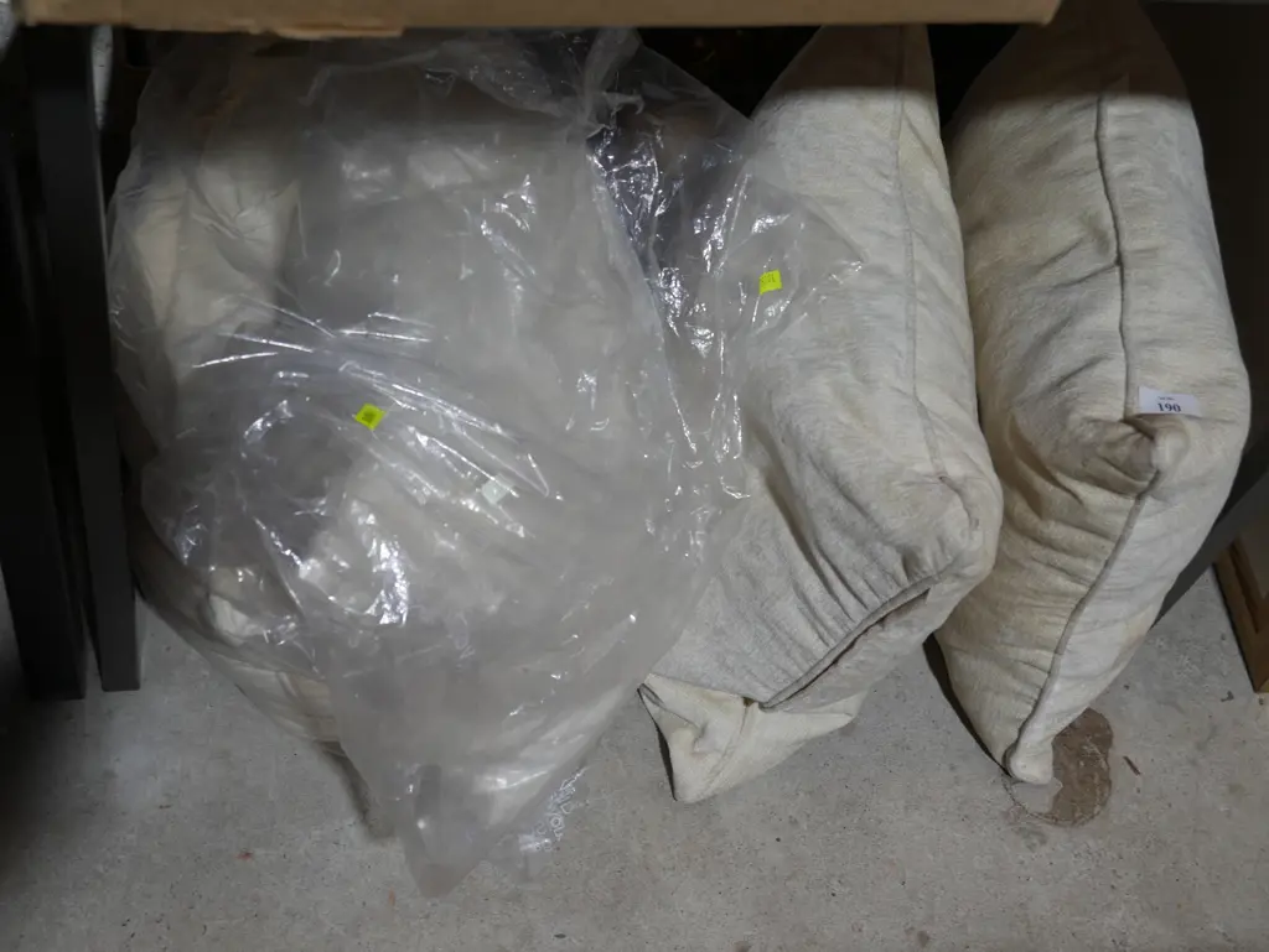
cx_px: 634
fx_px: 1834
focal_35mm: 50
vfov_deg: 29.1
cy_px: 476
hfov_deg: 38.2
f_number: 5.3
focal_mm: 25
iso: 250
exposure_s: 1/60
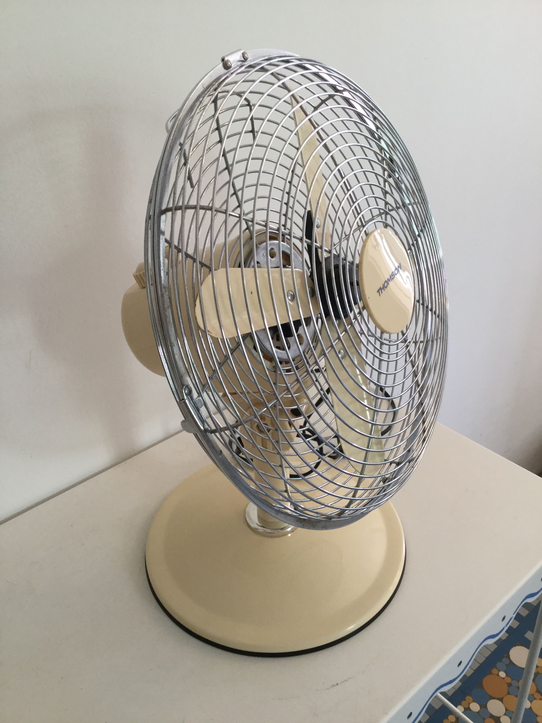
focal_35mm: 31
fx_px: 647
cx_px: 271
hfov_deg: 45.4
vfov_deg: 58.4
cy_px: 362
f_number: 2.4
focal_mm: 3.3
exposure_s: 1/33
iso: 80
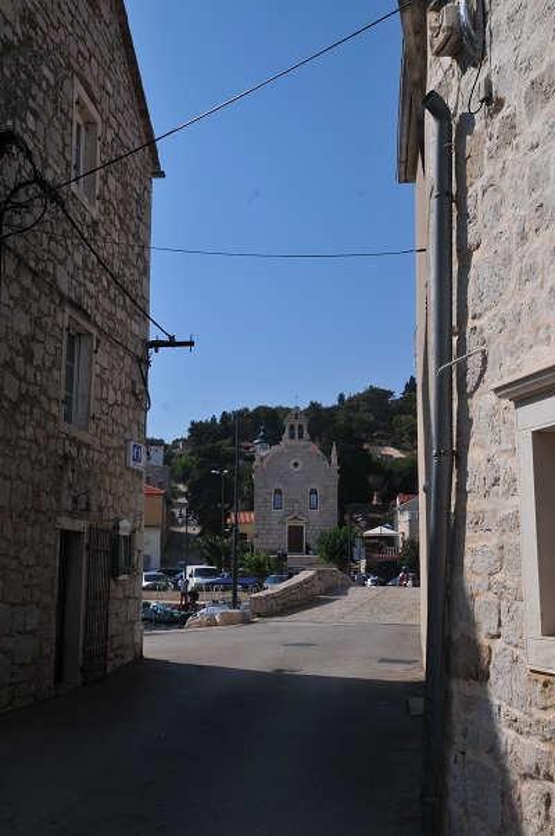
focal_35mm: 40
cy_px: 418
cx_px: 278
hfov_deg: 32.9
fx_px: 939
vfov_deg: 48.0
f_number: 16
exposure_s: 1/320
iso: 200
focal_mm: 27
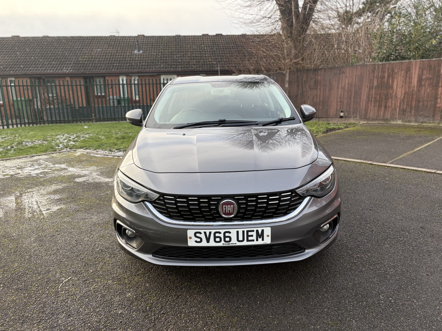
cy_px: 166
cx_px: 221
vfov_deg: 53.1
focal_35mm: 26
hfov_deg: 67.3
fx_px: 332
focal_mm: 5.96
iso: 50
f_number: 1.6
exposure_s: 1/359
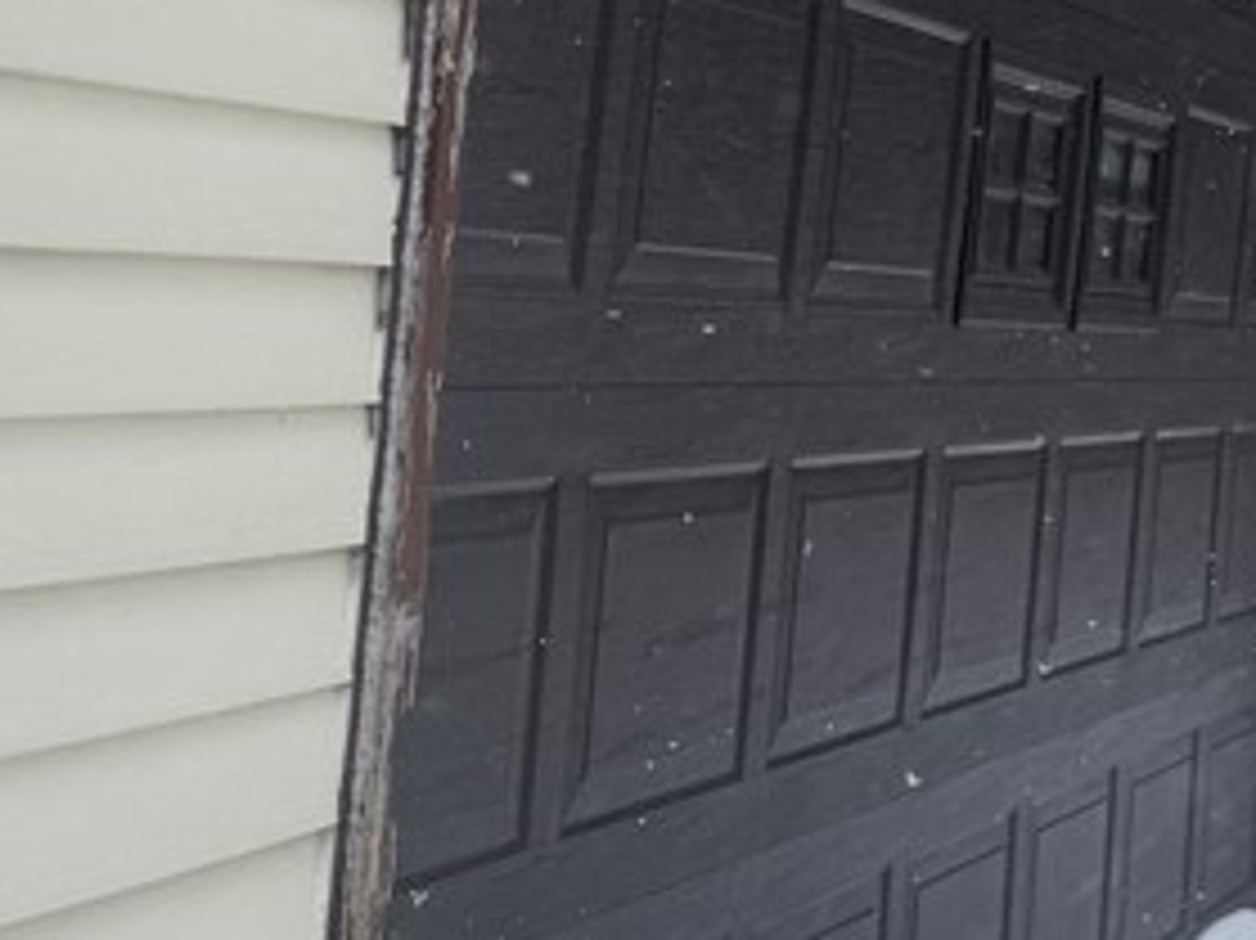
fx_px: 3192
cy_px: 261
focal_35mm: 88
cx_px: 563
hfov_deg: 22.3
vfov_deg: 16.7
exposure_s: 1/1366
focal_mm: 6.76
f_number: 1.78
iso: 80
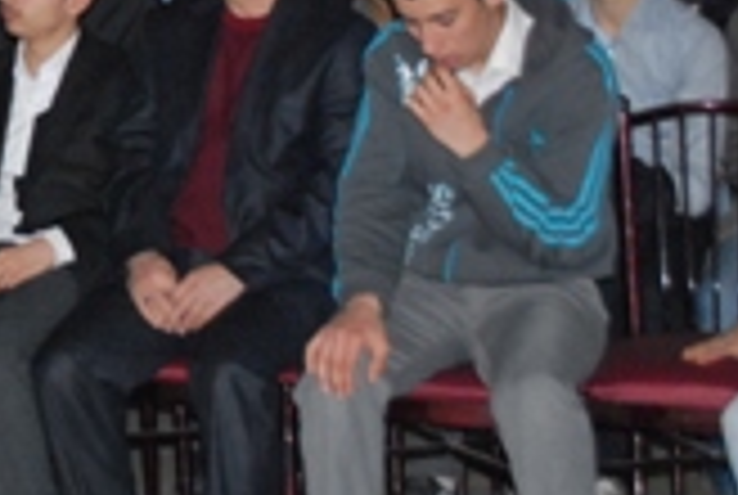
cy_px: -171
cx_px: -342
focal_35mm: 126
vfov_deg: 10.7
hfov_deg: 15.1
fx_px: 2588
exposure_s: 1/30
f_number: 5.6
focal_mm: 28
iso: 1250
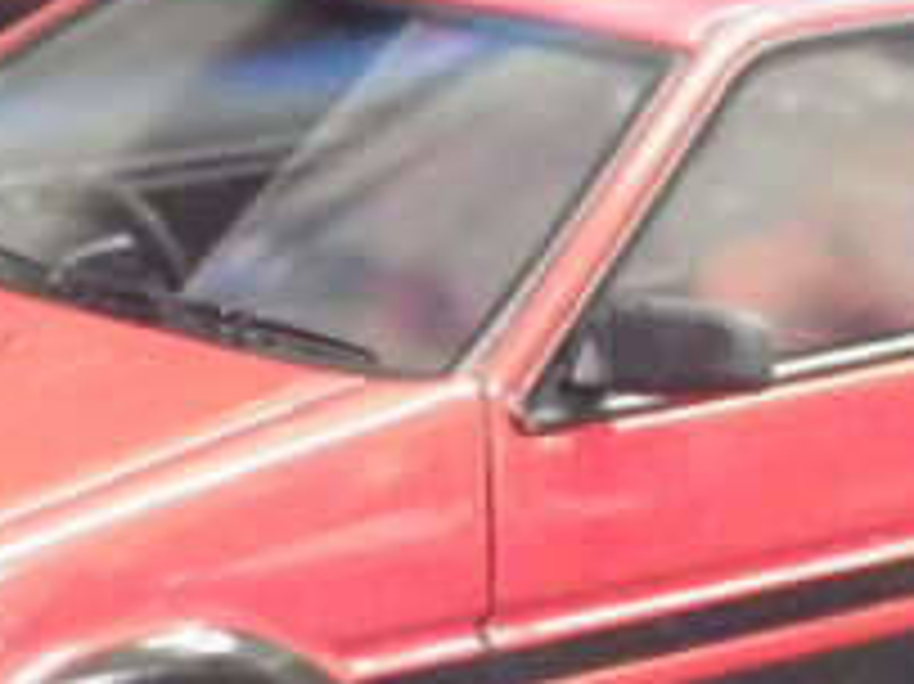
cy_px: 436
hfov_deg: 10.6
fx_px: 4908
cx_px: 329
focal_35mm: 186
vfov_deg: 8.0
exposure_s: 1/20
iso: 1600
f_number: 4
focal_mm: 10.7
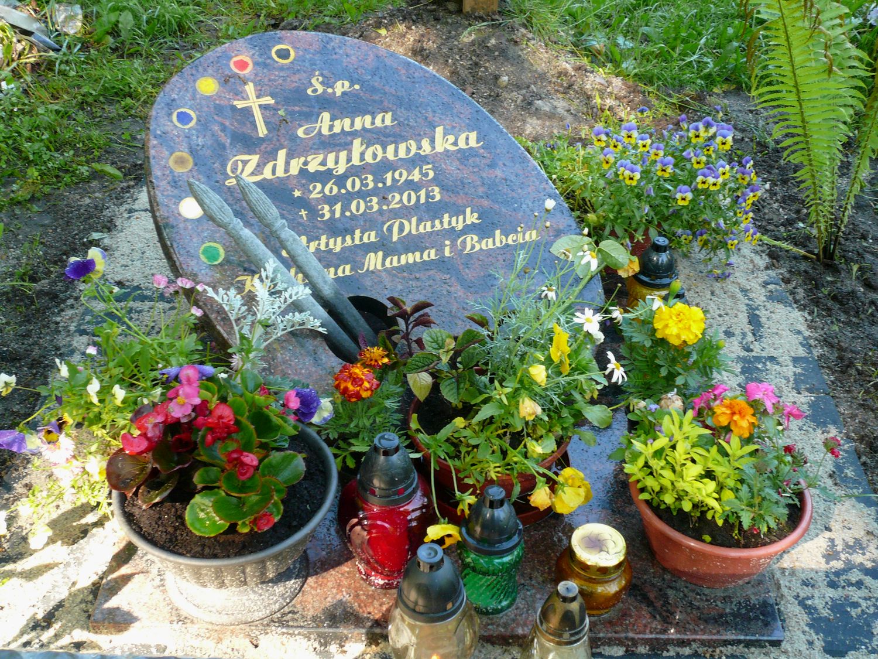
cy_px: 330
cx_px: 439
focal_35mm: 42
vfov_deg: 34.3
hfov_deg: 44.8
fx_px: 1065
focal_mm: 6.9
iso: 100
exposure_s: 1/40
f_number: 3.3
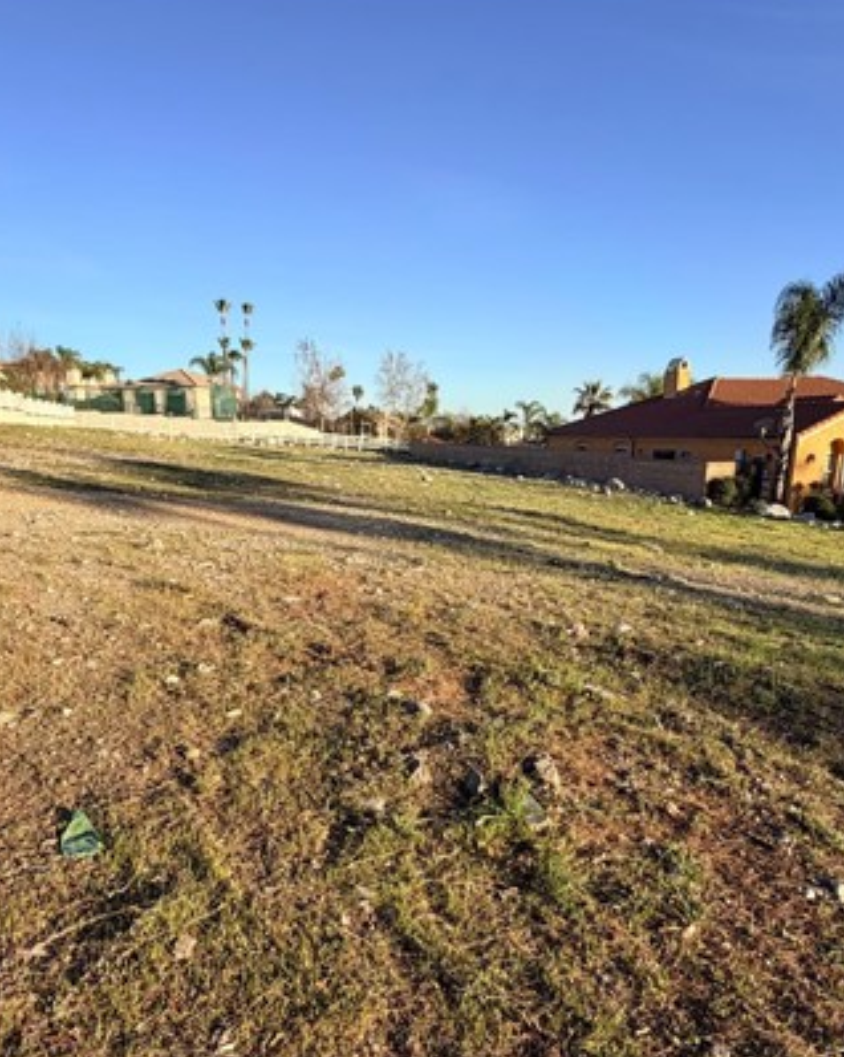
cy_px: 598
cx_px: 390
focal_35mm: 22
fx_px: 687
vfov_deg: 74.7
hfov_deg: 63.0
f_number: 2.2
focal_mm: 2.22
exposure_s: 1/770
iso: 32
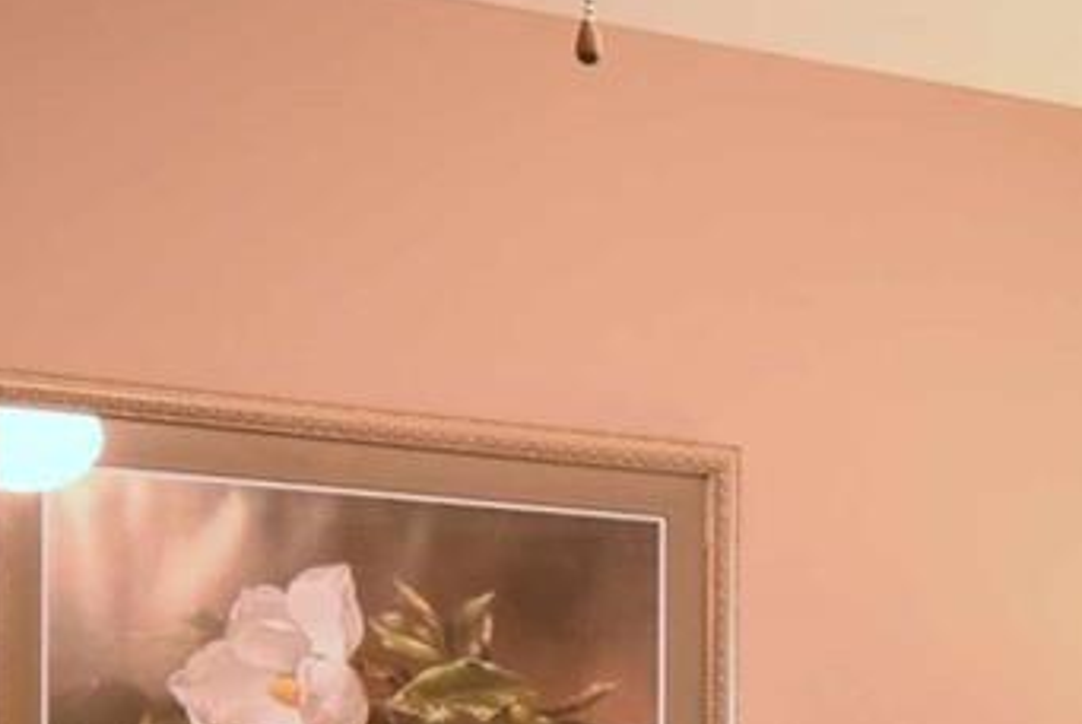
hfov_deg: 18.9
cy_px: 1084
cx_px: 1460
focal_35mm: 99
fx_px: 2978
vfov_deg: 13.1
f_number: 9
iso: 320
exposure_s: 1/2.5
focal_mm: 11
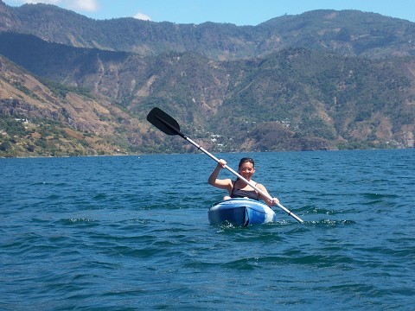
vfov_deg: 17.0
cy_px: 156
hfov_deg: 22.5
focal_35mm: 87
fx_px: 1043
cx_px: 208
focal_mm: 14.9
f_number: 4.5
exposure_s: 1/500
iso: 80
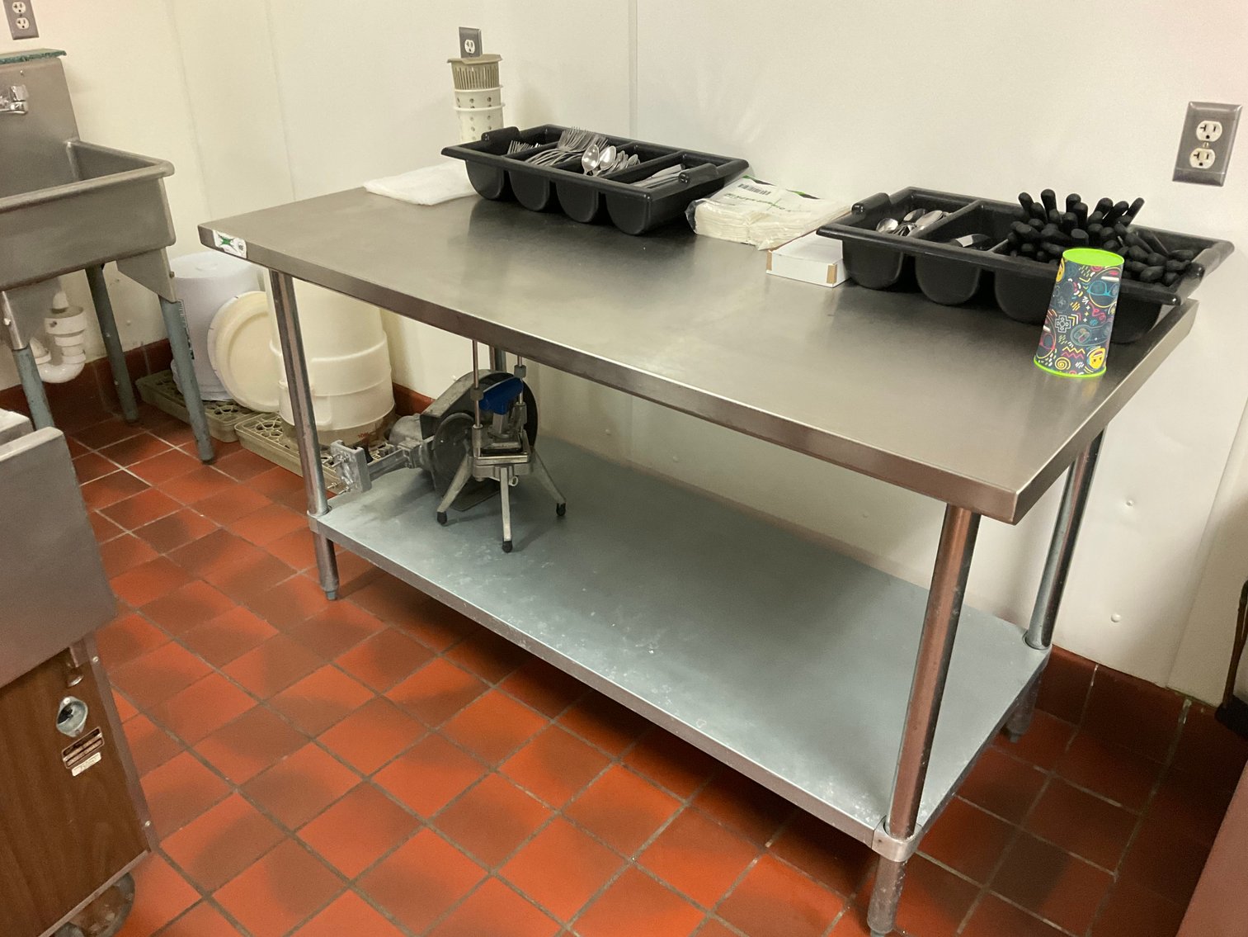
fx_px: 1046
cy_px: 468
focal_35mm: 29
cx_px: 624
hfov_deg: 61.7
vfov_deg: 48.2
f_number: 1.8
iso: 200
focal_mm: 3
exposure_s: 1/60
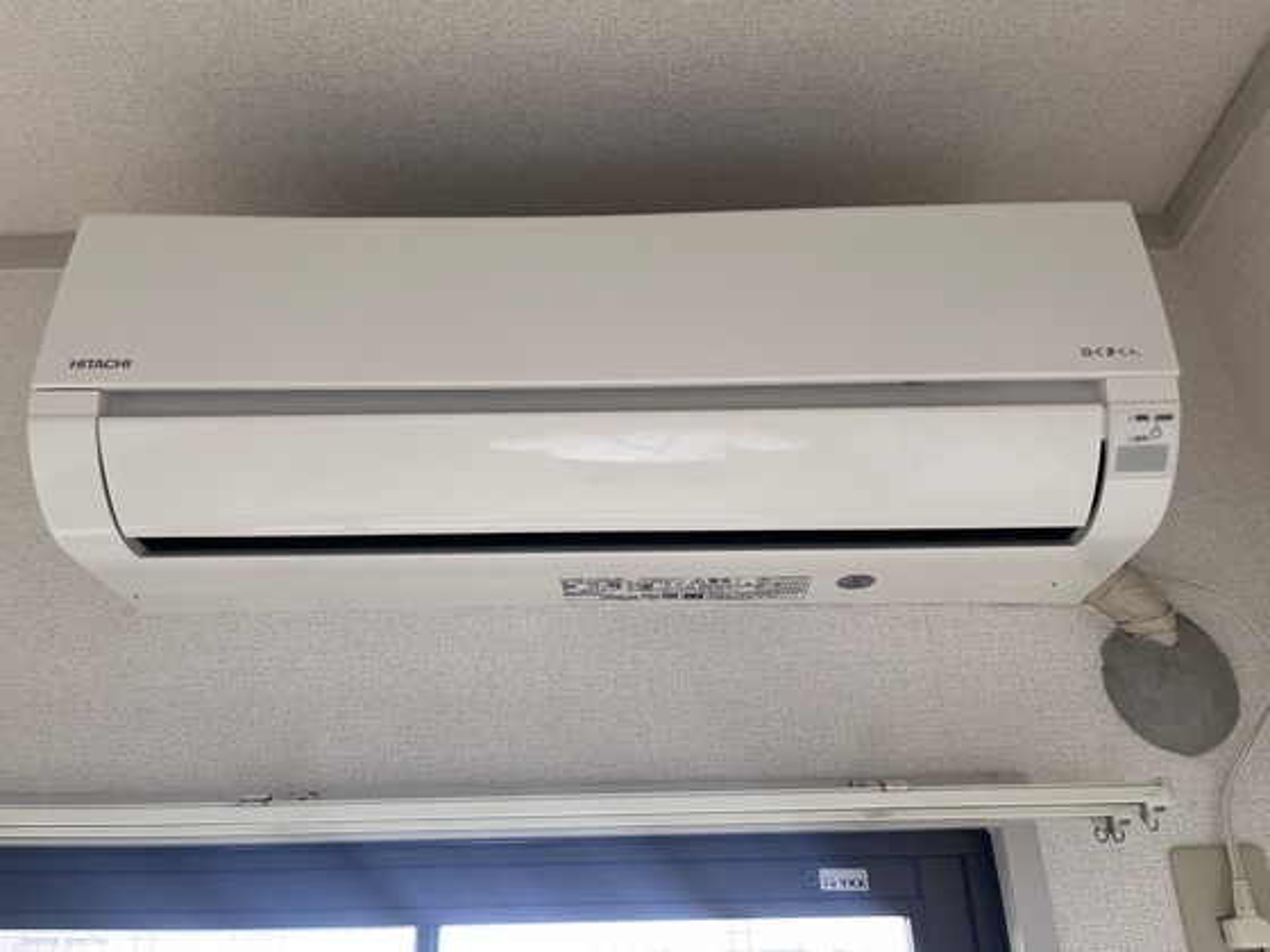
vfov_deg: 53.1
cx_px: 635
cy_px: 476
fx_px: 954
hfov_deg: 67.3
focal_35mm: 26
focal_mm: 5.1
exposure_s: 1/121
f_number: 1.6
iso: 100
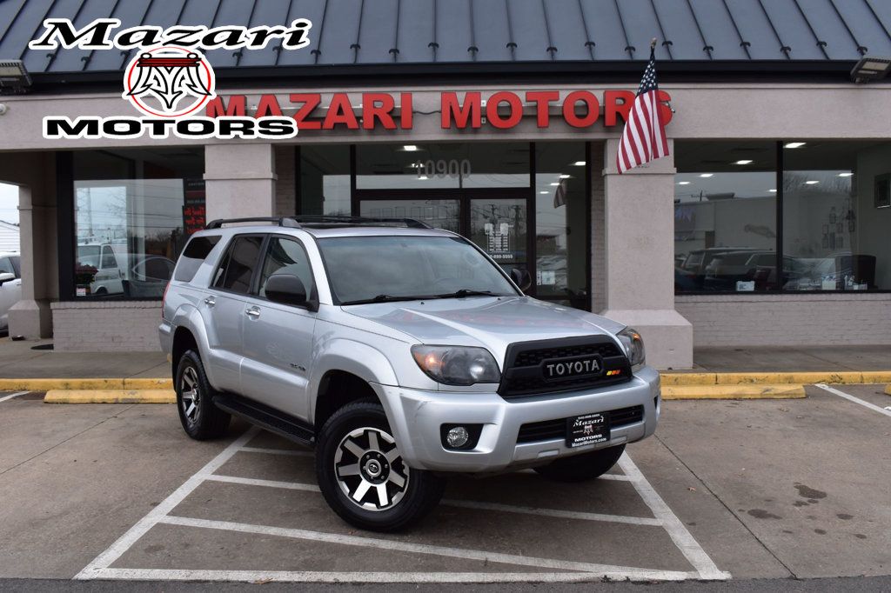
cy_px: 296
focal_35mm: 34
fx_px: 854
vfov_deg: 38.3
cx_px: 446
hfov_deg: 55.1
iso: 400
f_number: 10
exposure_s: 1/250
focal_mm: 23
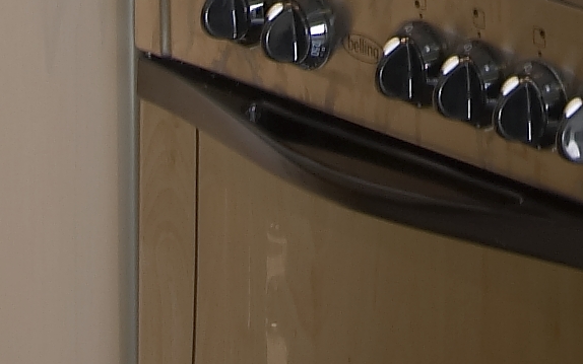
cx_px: 573
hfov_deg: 9.1
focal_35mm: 228
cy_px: -871
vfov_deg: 5.3
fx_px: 3623
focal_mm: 20
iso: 100
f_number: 8
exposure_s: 1/2
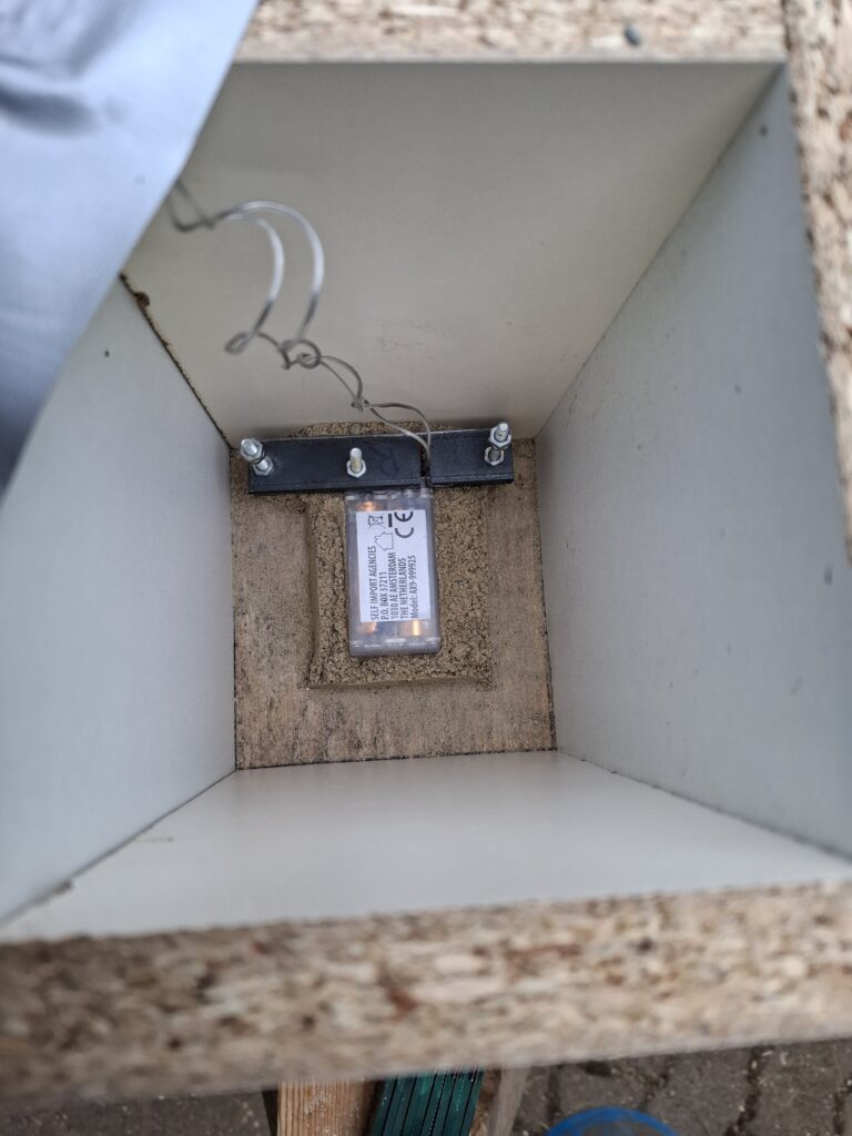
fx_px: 755
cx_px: 426
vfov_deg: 73.9
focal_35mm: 23
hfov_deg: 58.9
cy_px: 568
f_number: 1.8
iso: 50
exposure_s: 1/102
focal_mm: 5.54
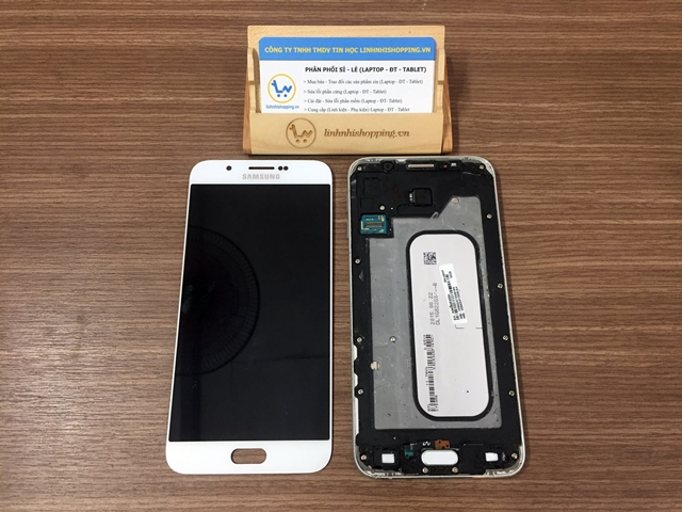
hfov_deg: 61.7
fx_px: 571
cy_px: 256
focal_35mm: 29
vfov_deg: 48.2
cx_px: 341
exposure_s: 1/33
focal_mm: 4.15
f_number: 2.2
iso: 64
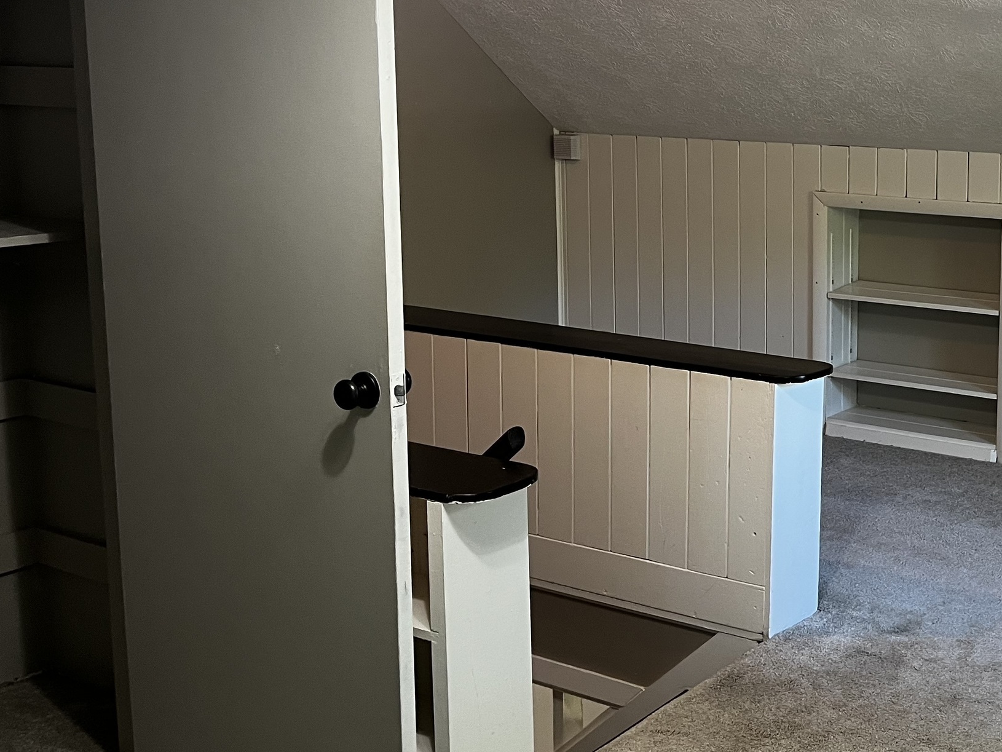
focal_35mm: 49
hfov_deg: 36.8
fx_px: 1419
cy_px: 290
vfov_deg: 29.6
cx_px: 871
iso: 160
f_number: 1.6
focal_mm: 5.1
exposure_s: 1/60
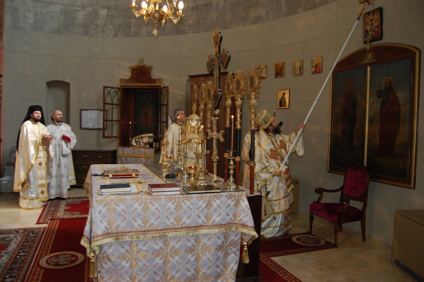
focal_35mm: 27
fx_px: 318
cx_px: 212
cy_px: 141
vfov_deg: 47.9
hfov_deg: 67.4
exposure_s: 1/60
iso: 400
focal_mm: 18
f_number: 3.5
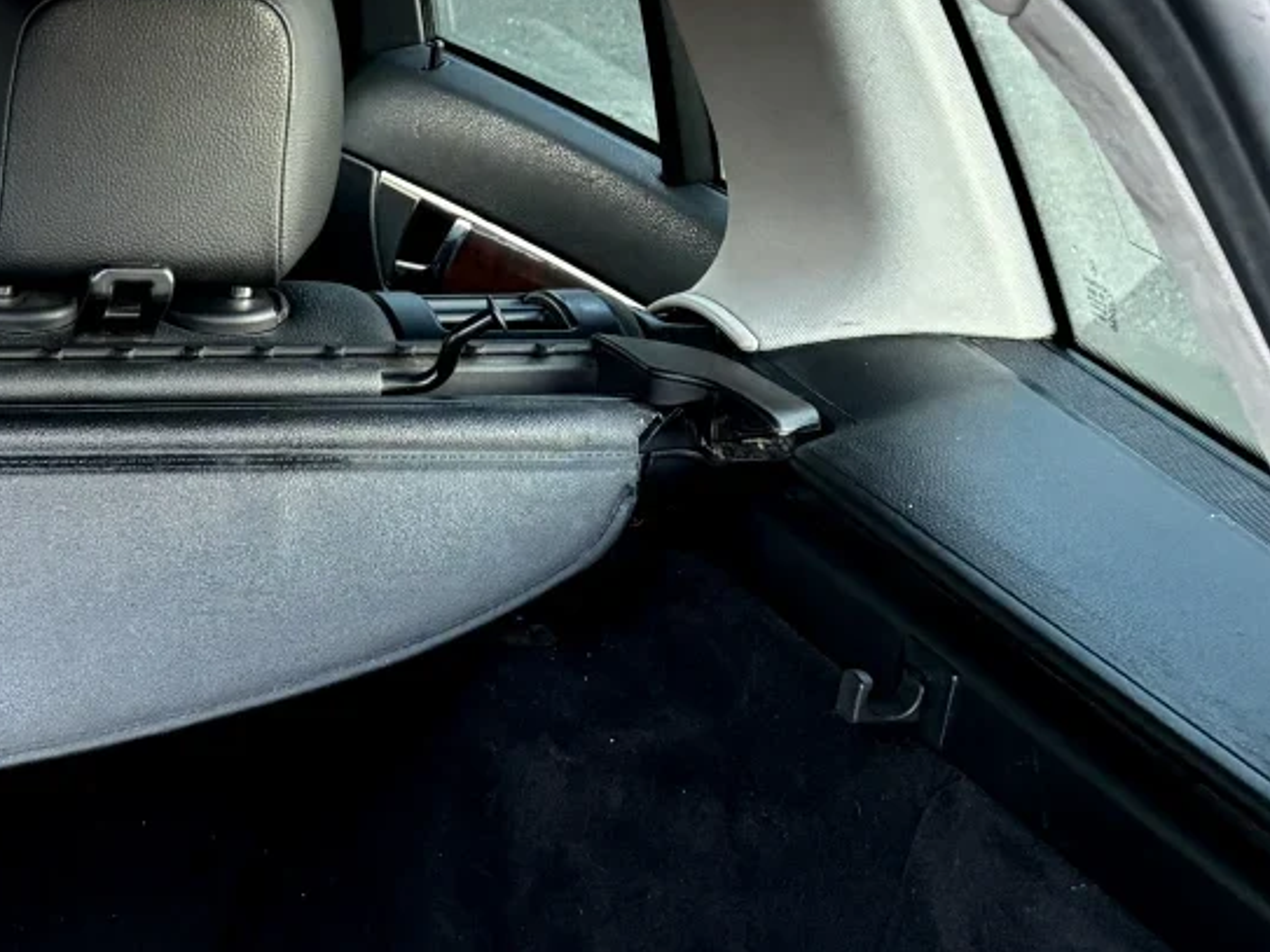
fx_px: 3375
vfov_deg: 15.4
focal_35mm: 92
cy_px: 1167
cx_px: -653
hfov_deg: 18.7
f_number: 1.6
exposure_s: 1/50
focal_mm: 5.96
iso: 200
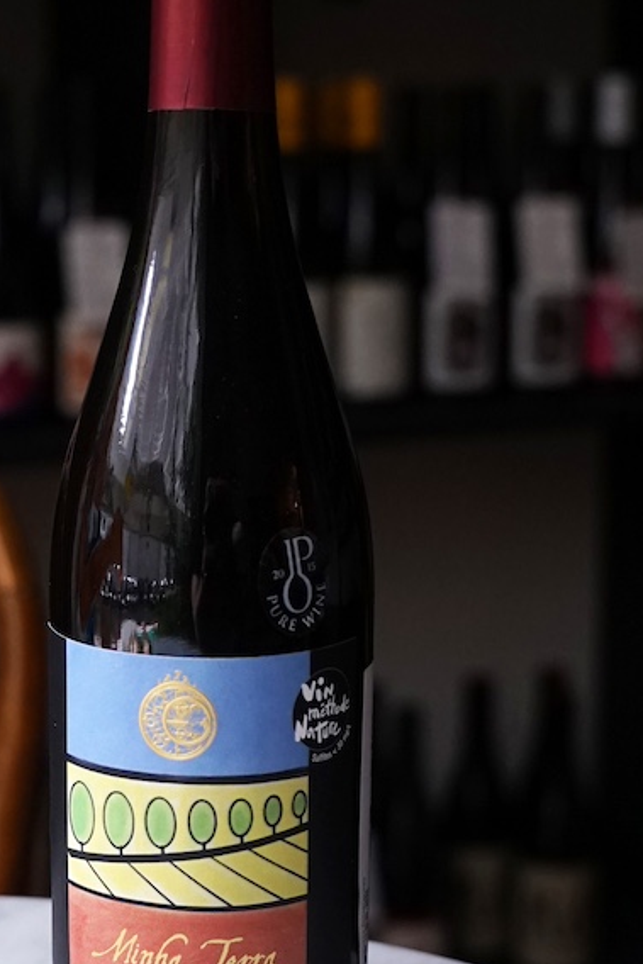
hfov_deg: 18.3
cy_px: 462
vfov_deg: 27.3
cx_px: 176
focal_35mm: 74
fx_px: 1981
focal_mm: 28
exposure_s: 1/80
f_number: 3.2
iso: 1000
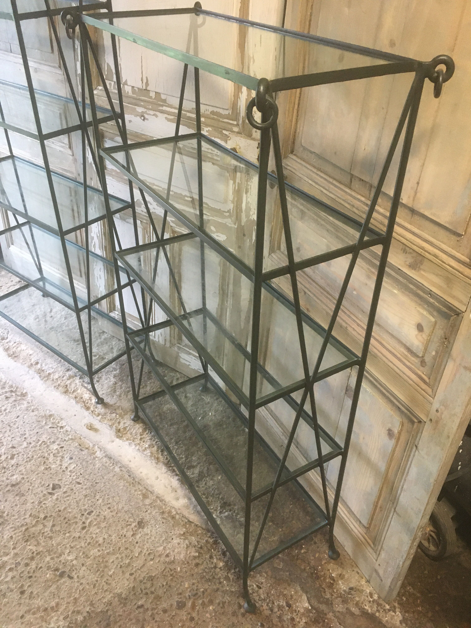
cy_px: 314
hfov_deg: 48.2
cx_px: 236
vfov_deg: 61.7
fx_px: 526
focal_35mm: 29
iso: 200
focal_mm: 4.15
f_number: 2.2
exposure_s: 1/25
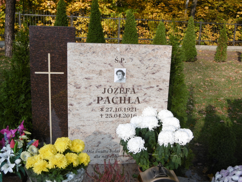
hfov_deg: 43.9
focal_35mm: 43
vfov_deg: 33.6
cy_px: 91
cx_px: 121
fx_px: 301
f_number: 3.8
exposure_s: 1/400
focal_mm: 7.7
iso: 100
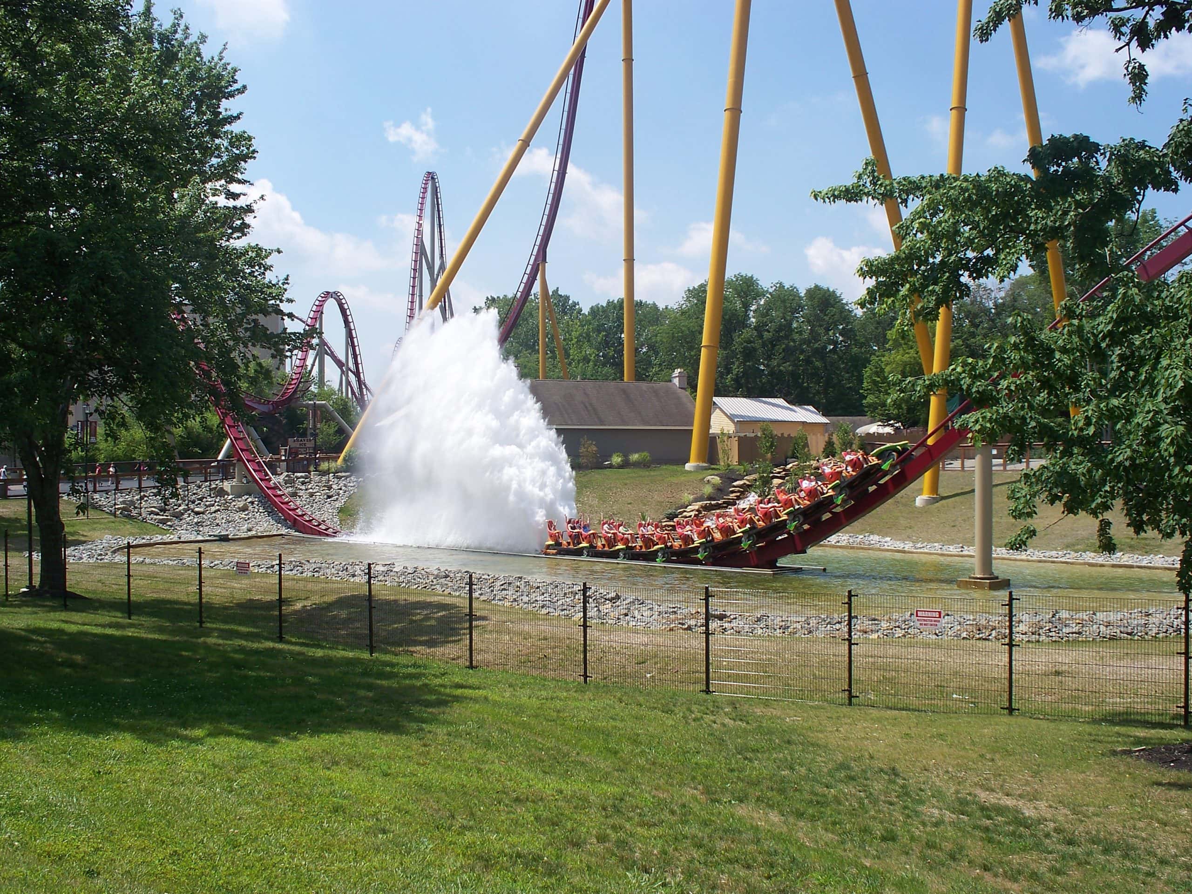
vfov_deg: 39.7
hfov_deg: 51.4
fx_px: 1240
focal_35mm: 36
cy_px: 447
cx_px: 596
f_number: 5
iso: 80
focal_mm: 7.54
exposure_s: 1/500
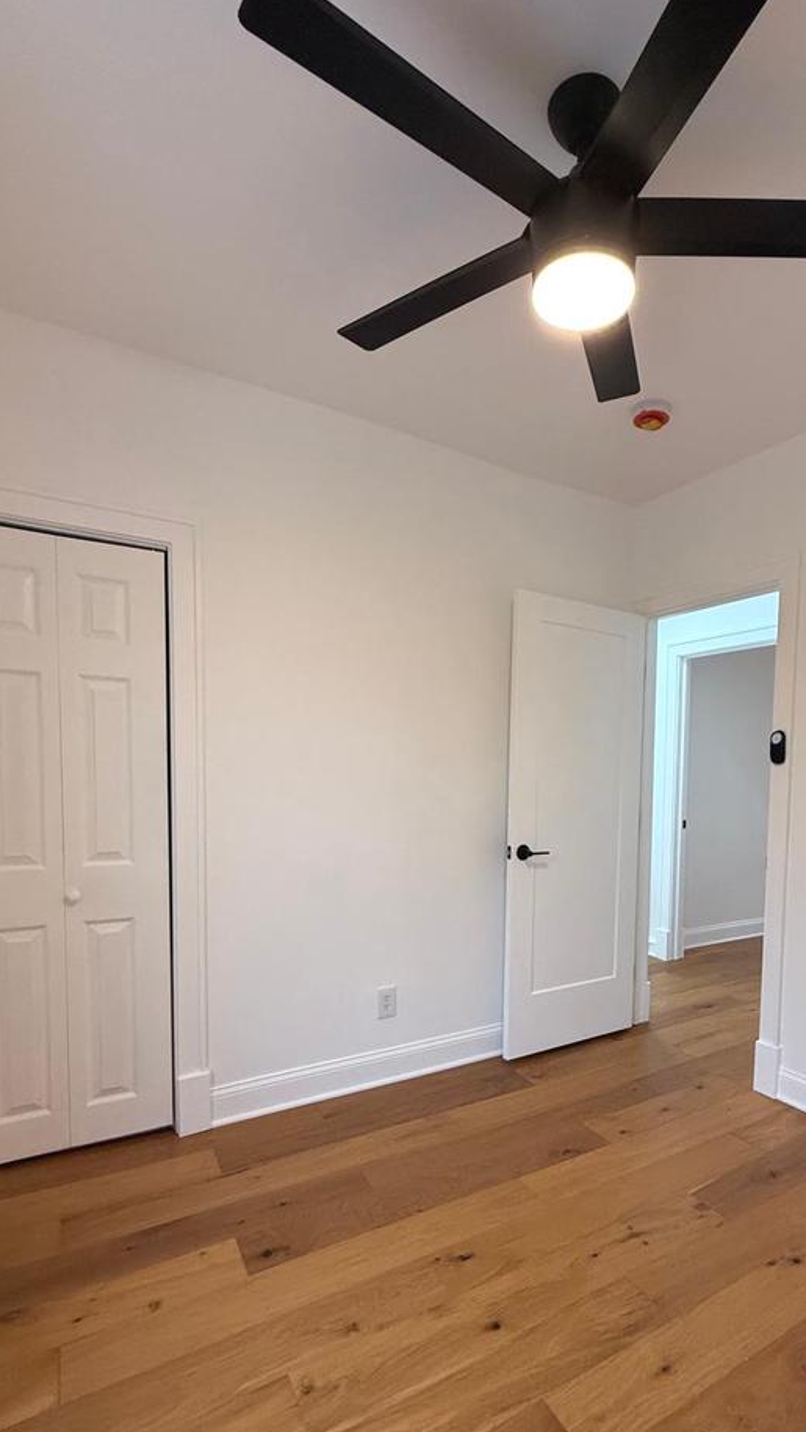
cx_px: 506
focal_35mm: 18
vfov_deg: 92.1
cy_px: 811
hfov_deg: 60.2
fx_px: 684
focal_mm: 2.22
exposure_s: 1/120
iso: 250
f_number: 2.2
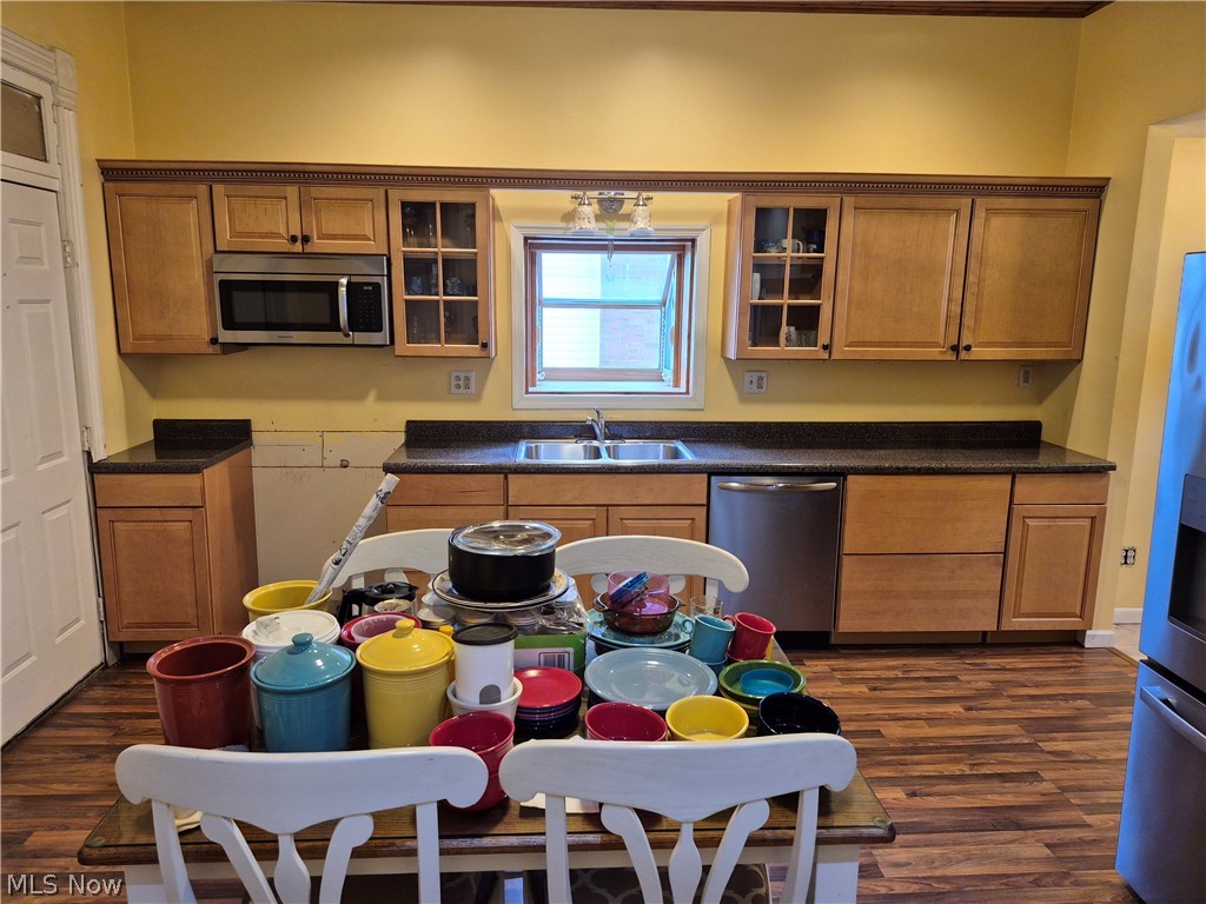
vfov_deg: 58.9
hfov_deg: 73.9
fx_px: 801
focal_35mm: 23
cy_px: 452
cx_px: 603
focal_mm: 5.4
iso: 400
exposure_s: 1/120
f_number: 1.8
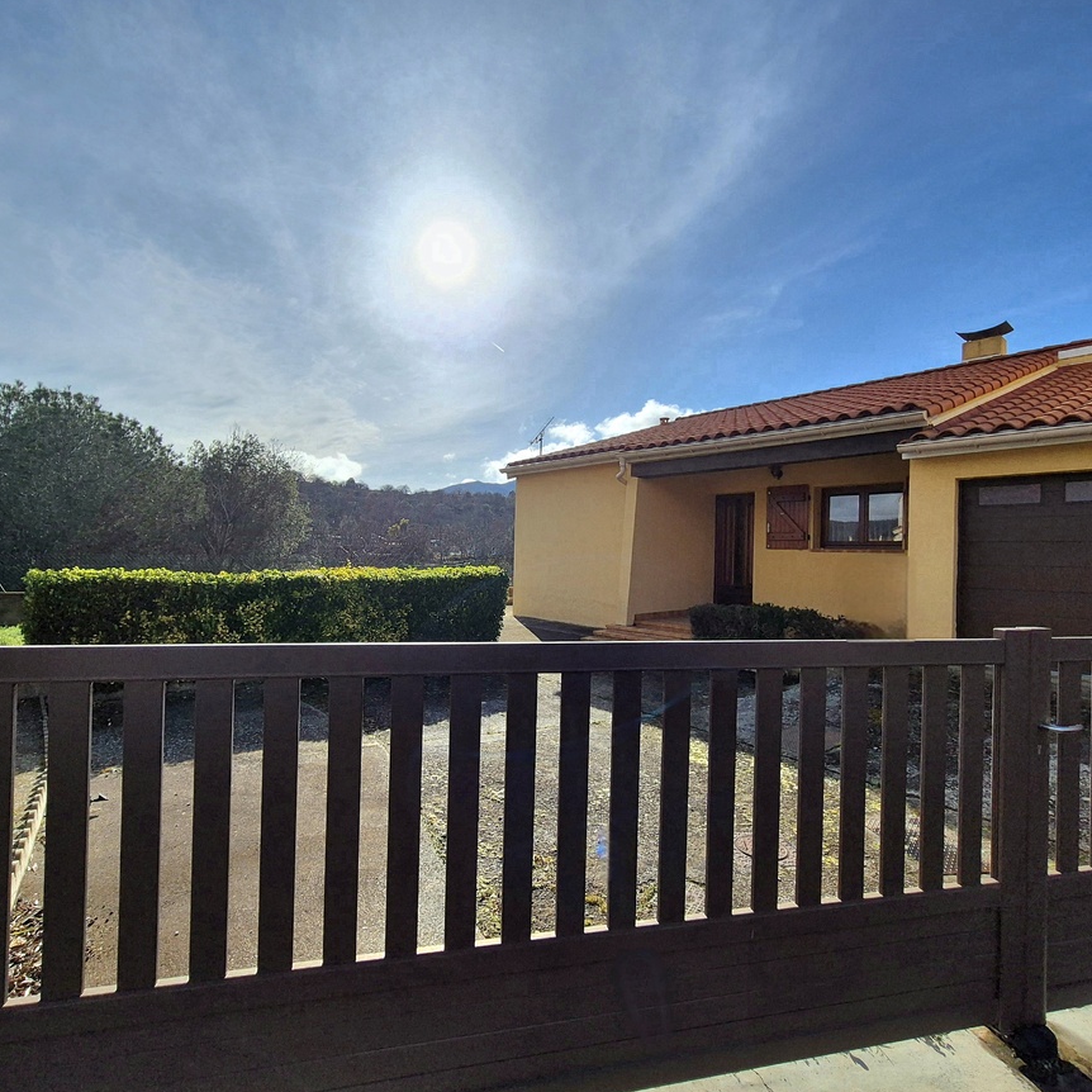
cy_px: 552
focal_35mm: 16
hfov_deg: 87.4
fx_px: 571
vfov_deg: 87.4
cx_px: 535
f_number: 2.2
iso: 50
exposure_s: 1/10000
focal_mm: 2.2
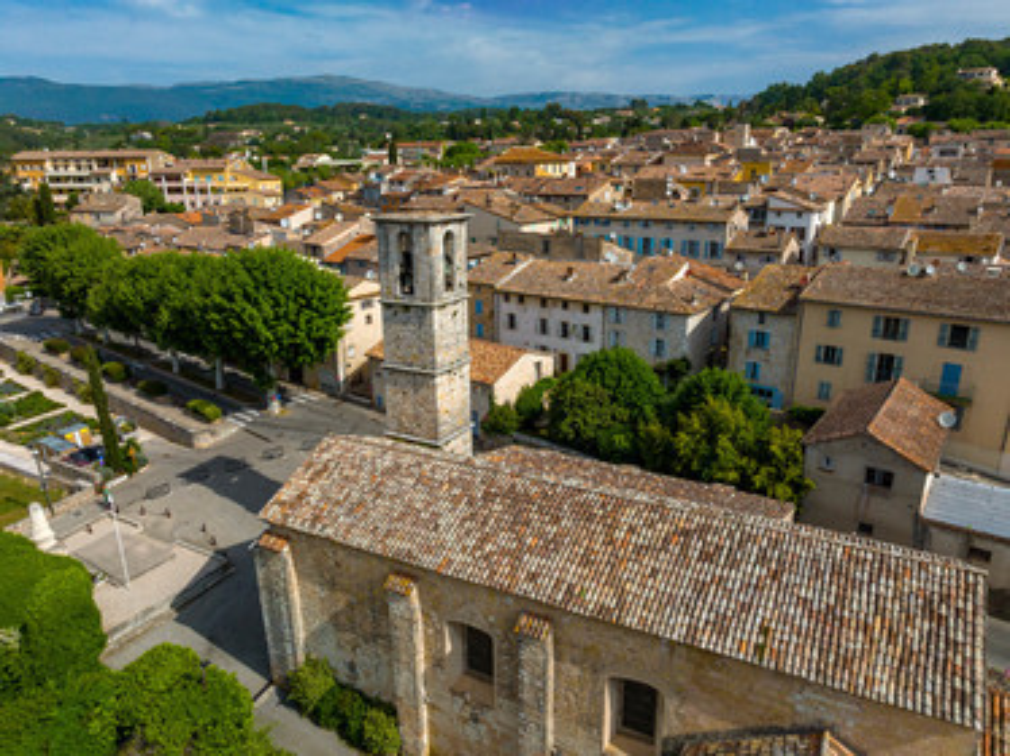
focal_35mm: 24
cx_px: 505
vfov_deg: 56.8
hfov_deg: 71.6
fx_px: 700
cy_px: 378
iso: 200
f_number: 8
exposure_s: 1/800
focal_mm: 12.3
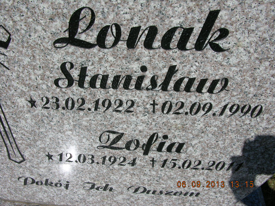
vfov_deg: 40.7
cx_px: 138
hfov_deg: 52.6
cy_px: 103
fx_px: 278
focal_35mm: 35
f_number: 7.1
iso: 50
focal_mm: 8.9
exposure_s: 1/393
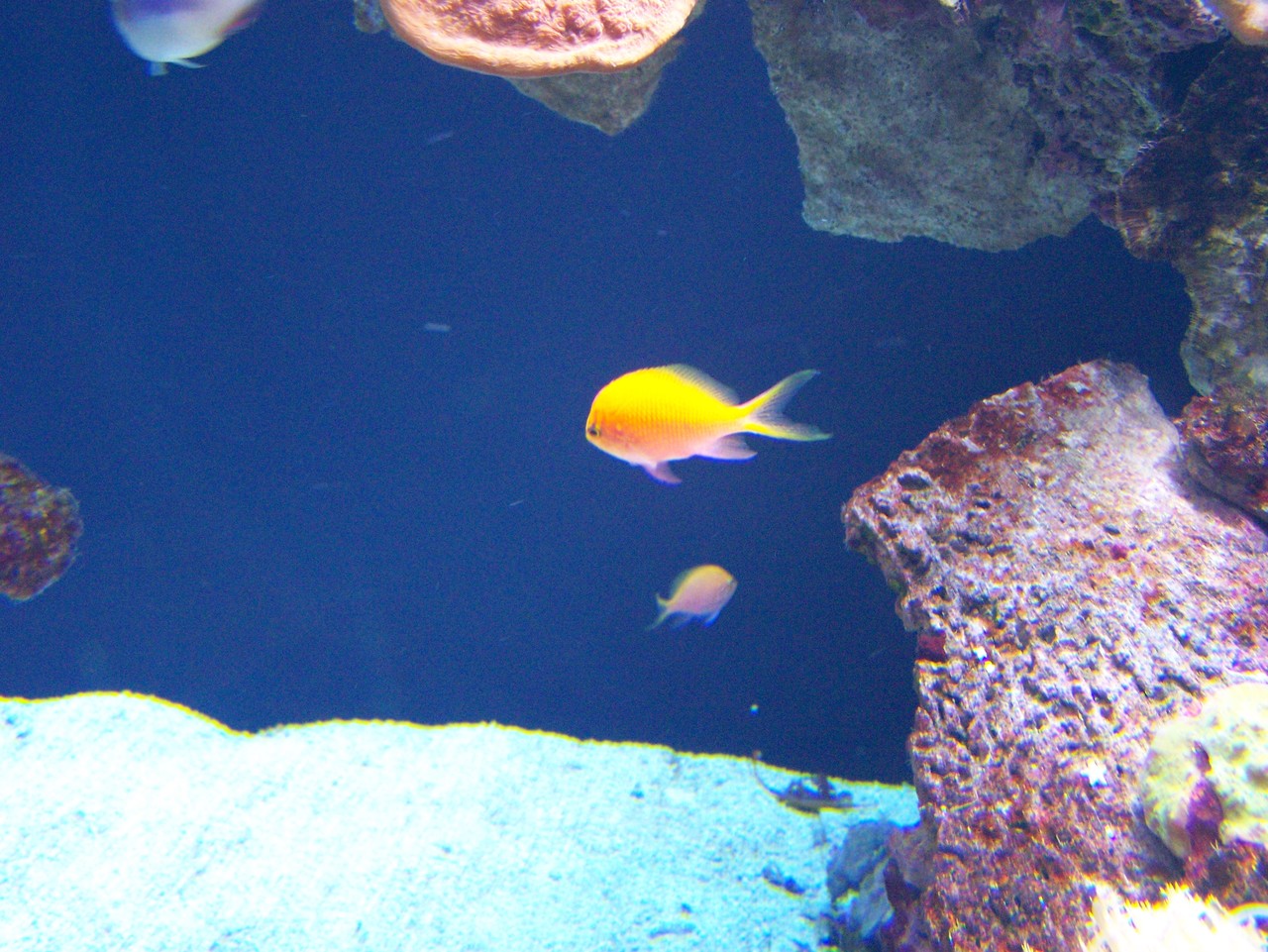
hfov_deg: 49.0
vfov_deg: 37.7
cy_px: 476
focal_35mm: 38
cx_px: 634
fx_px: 1392
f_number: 2.8
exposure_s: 1/15
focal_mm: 6.3
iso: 400
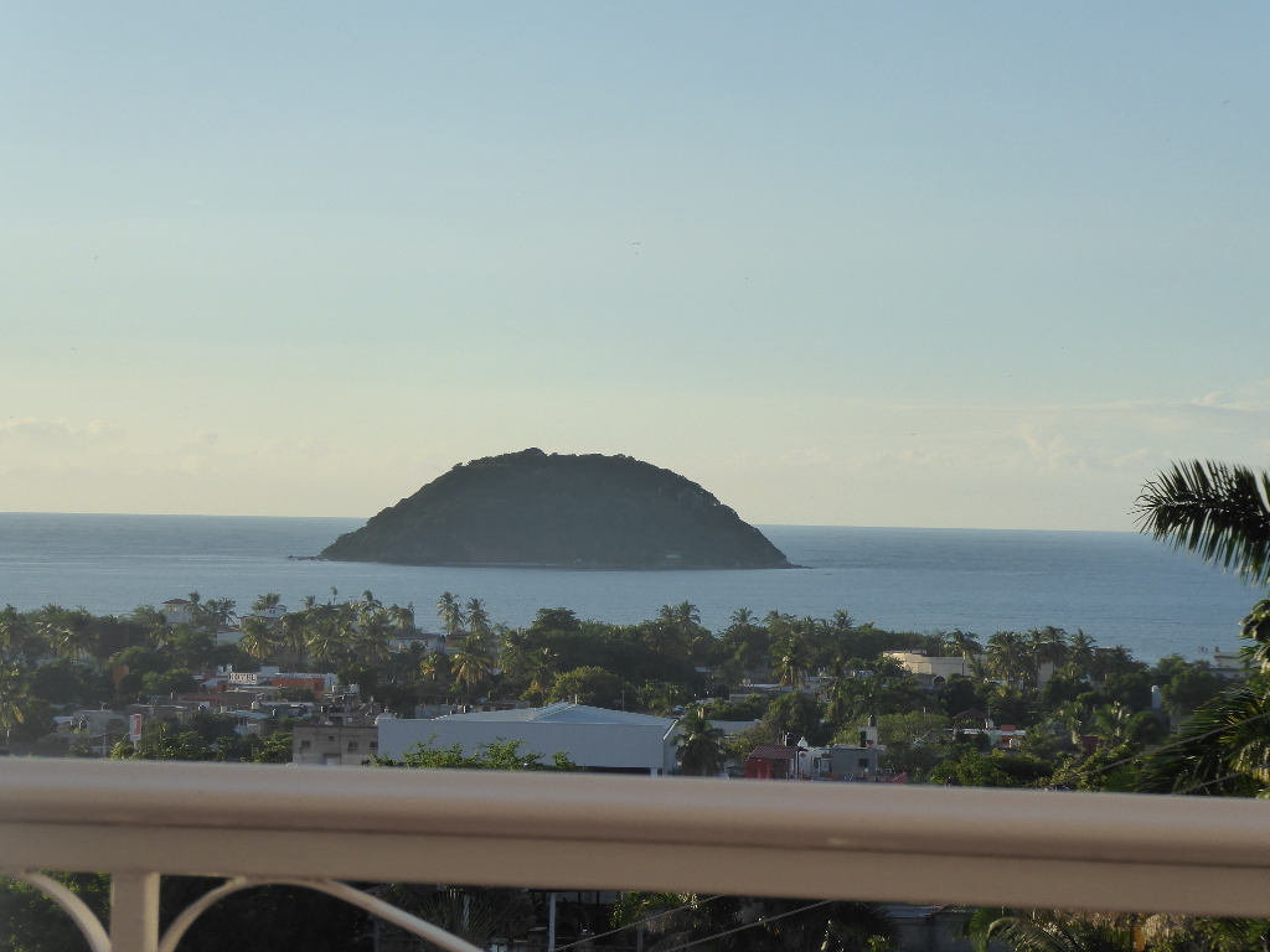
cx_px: 635
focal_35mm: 117
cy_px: 476
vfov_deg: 12.7
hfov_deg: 16.8
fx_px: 4293
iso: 160
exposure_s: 1/640
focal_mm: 19
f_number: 5.1
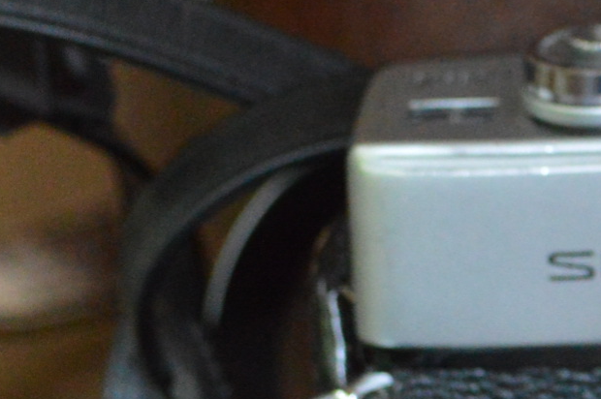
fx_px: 3886
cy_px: 327
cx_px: 1001
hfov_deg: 8.6
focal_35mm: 233
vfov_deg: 5.9
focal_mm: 32
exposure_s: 1/60
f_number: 4.8
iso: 2200
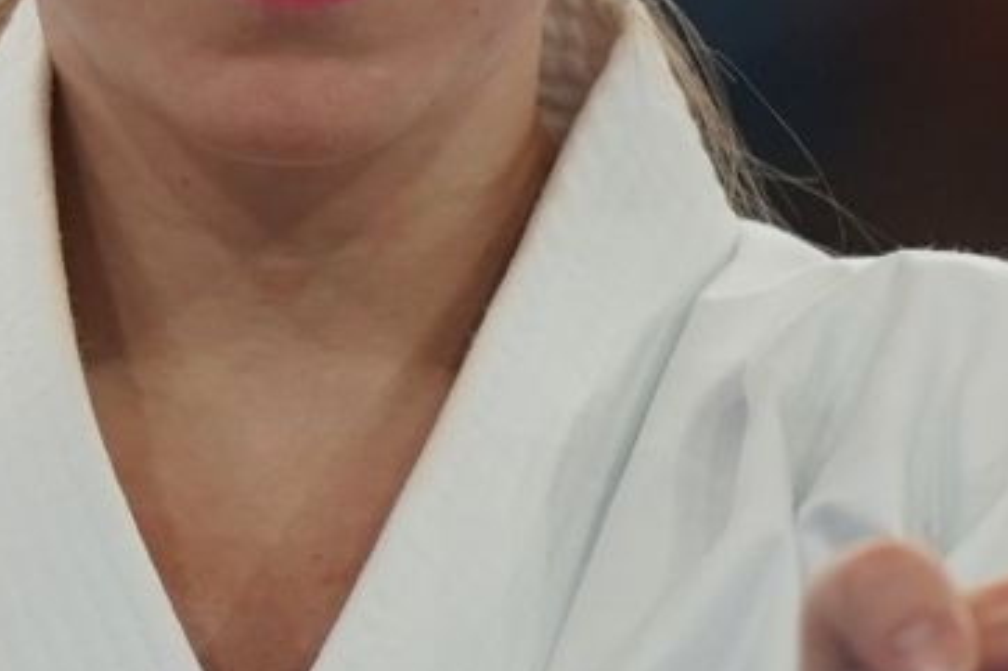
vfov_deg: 0.5
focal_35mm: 2987
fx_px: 83594
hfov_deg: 0.7
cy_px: 128
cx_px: 379
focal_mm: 400
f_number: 2.8
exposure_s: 1/500
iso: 800
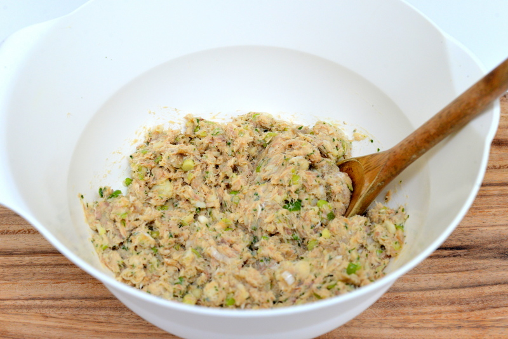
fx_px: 706
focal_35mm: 50
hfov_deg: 39.6
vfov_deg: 27.0
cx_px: 254
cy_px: 170
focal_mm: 50
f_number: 8
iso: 1250
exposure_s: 1/250
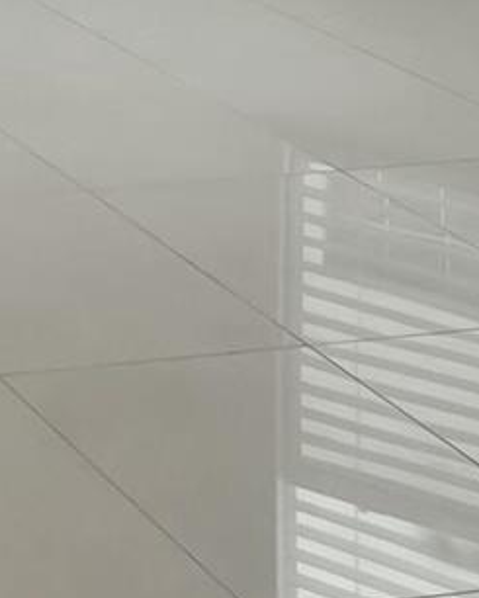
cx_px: -815
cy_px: -643
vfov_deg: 15.6
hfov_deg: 11.8
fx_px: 1665
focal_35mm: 94
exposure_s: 1/13
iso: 640
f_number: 8
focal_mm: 10
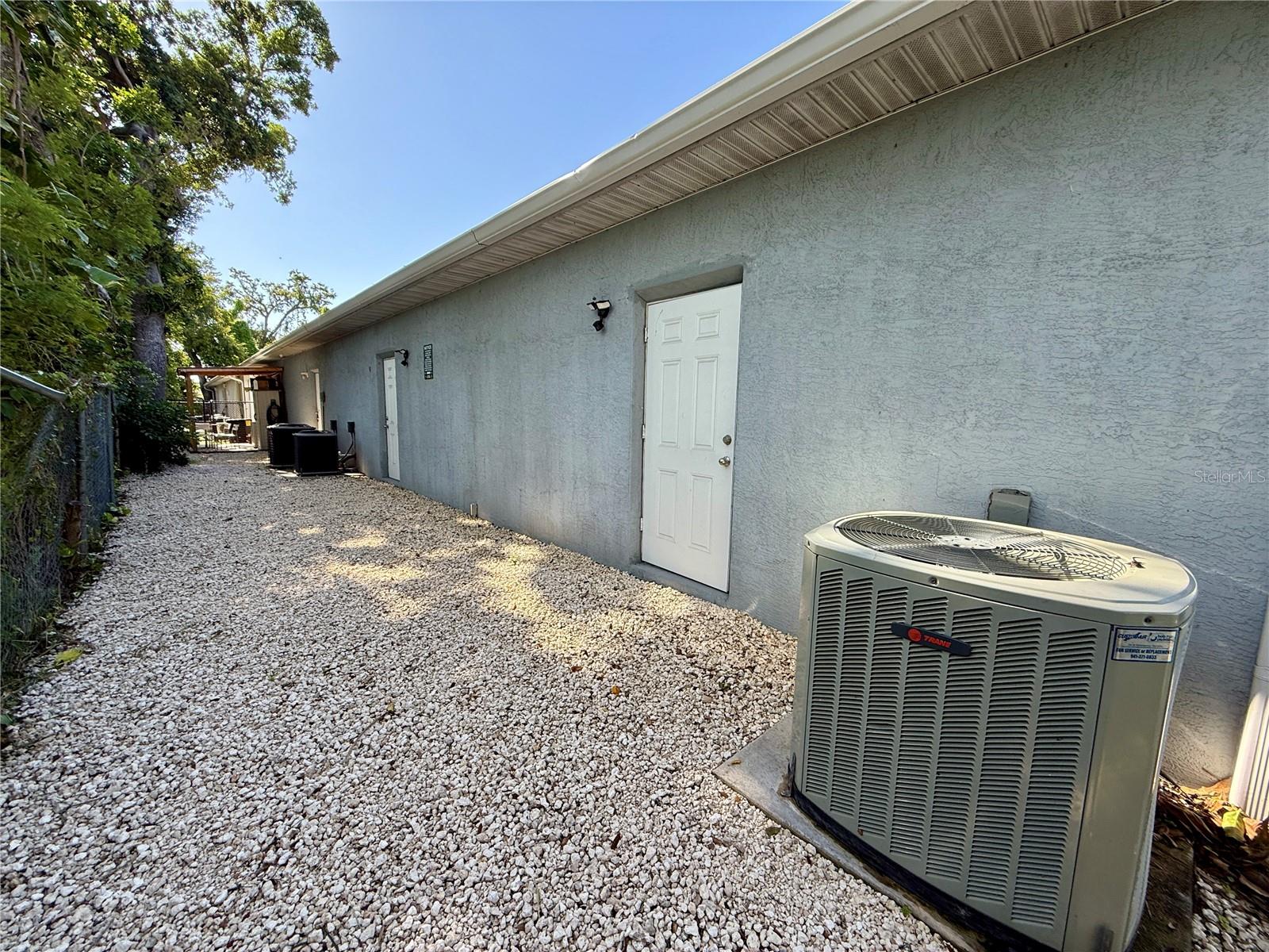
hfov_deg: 102.1
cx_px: 634
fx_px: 513
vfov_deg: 85.7
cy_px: 476
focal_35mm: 14
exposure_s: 1/349
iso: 64
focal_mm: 2.22
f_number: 2.2
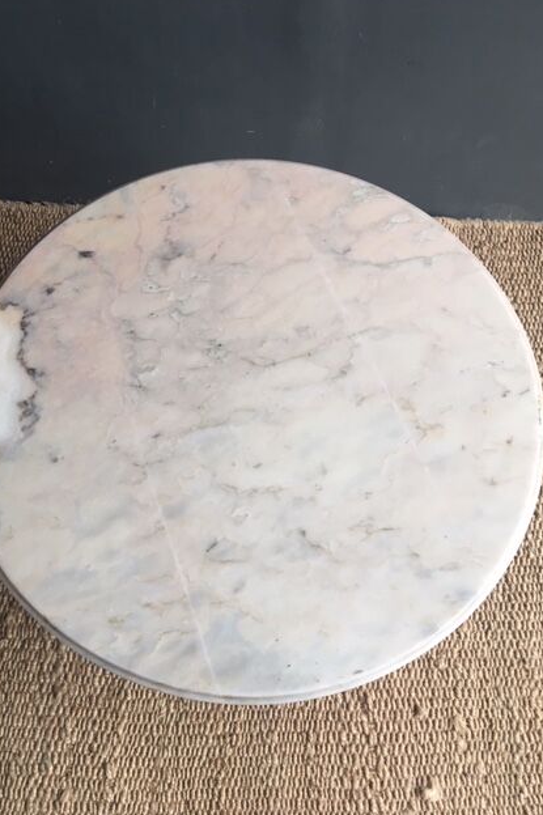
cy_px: 402
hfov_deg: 42.2
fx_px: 702
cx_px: 242
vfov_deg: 60.3
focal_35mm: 31
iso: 25
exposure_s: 1/33
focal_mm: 4.15
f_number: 2.2
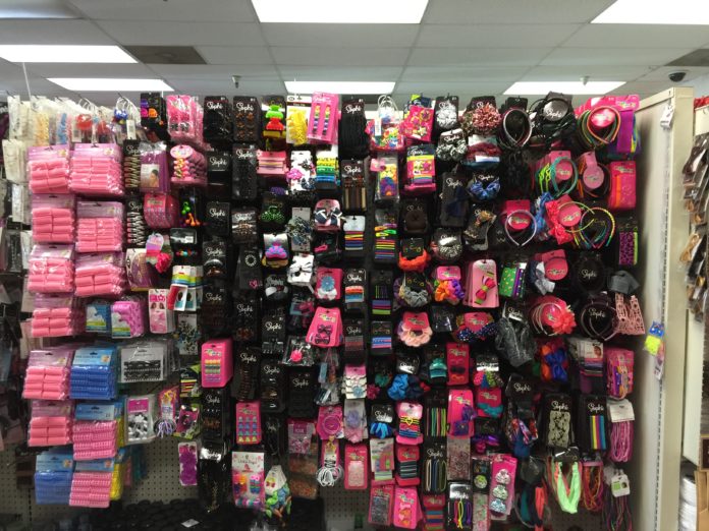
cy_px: 266
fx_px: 594
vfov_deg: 48.2
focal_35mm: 29
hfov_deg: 61.7
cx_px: 354
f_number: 2.2
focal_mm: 4.15
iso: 50
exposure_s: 1/15
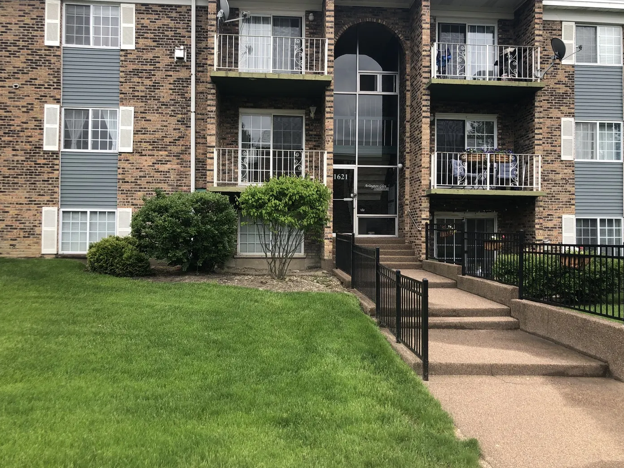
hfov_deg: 61.6
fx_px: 523
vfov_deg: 48.2
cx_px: 316
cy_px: 228
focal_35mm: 29
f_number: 1.8
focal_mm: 3.99
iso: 20
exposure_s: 1/463
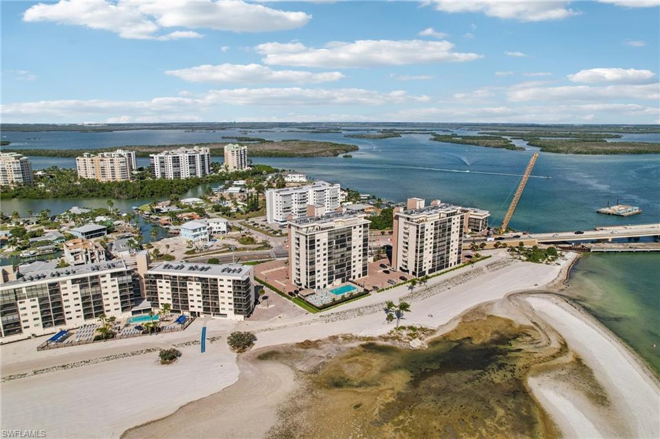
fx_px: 403
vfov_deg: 57.1
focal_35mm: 22
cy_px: 220
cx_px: 330
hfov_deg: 78.6
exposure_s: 1/320
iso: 120
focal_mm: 8.4
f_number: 2.8
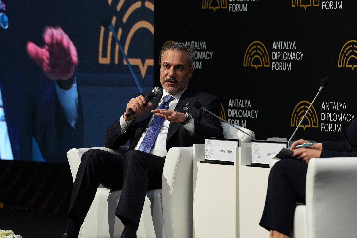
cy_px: 119
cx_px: 178
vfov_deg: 4.6
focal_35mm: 300
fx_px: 2975
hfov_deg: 6.9
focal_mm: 200
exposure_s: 1/200
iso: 1000
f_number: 3.5
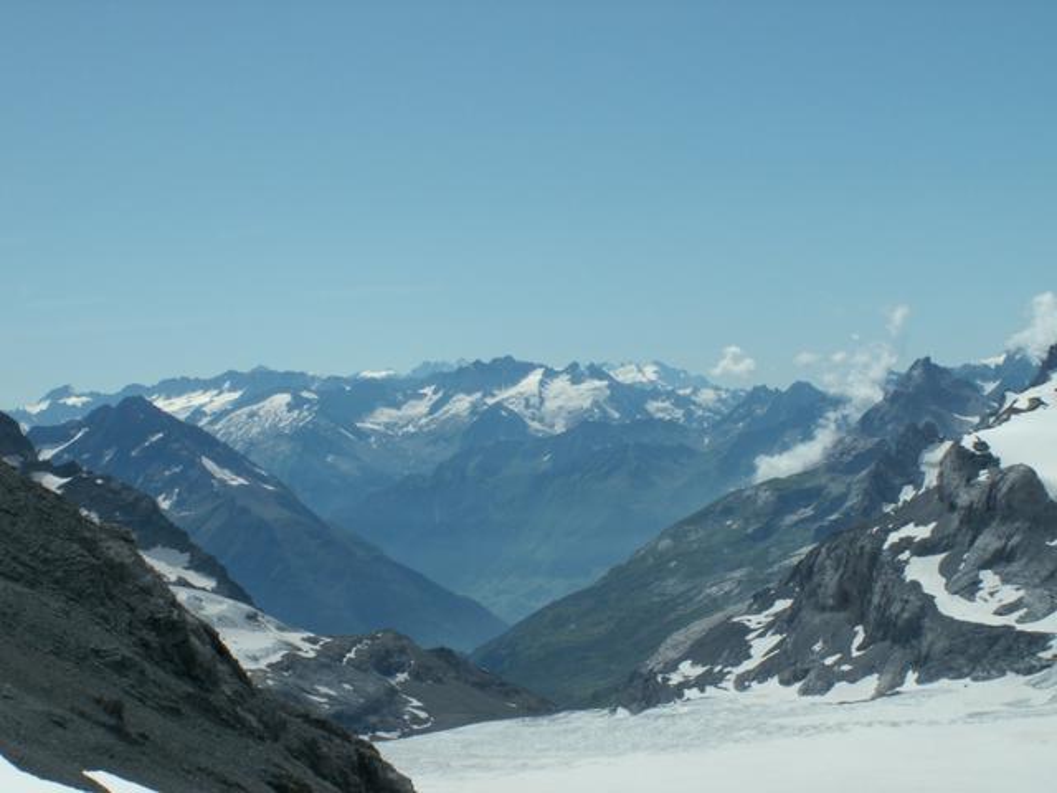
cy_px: 396
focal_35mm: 75
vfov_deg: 19.6
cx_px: 528
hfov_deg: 26.0
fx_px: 2290
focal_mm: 12.46
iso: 50
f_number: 8
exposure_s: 1/320
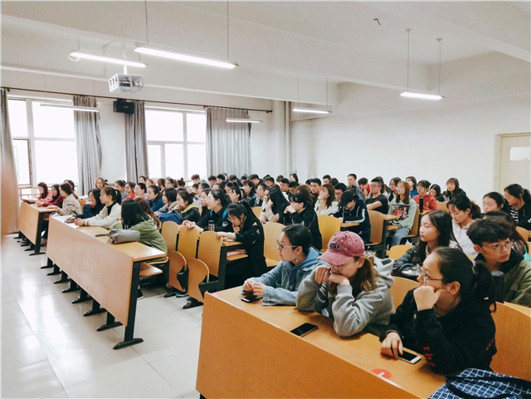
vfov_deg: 46.8
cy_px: 200
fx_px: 460
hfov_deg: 60.0
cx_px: 266
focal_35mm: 30
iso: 305
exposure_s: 1/50
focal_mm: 3.95
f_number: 1.8
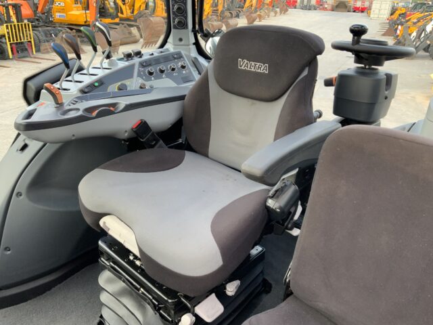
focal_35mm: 29
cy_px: 162
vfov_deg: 48.2
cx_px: 216
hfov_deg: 61.7
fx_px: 363
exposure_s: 1/122
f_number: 1.8
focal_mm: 3
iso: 64
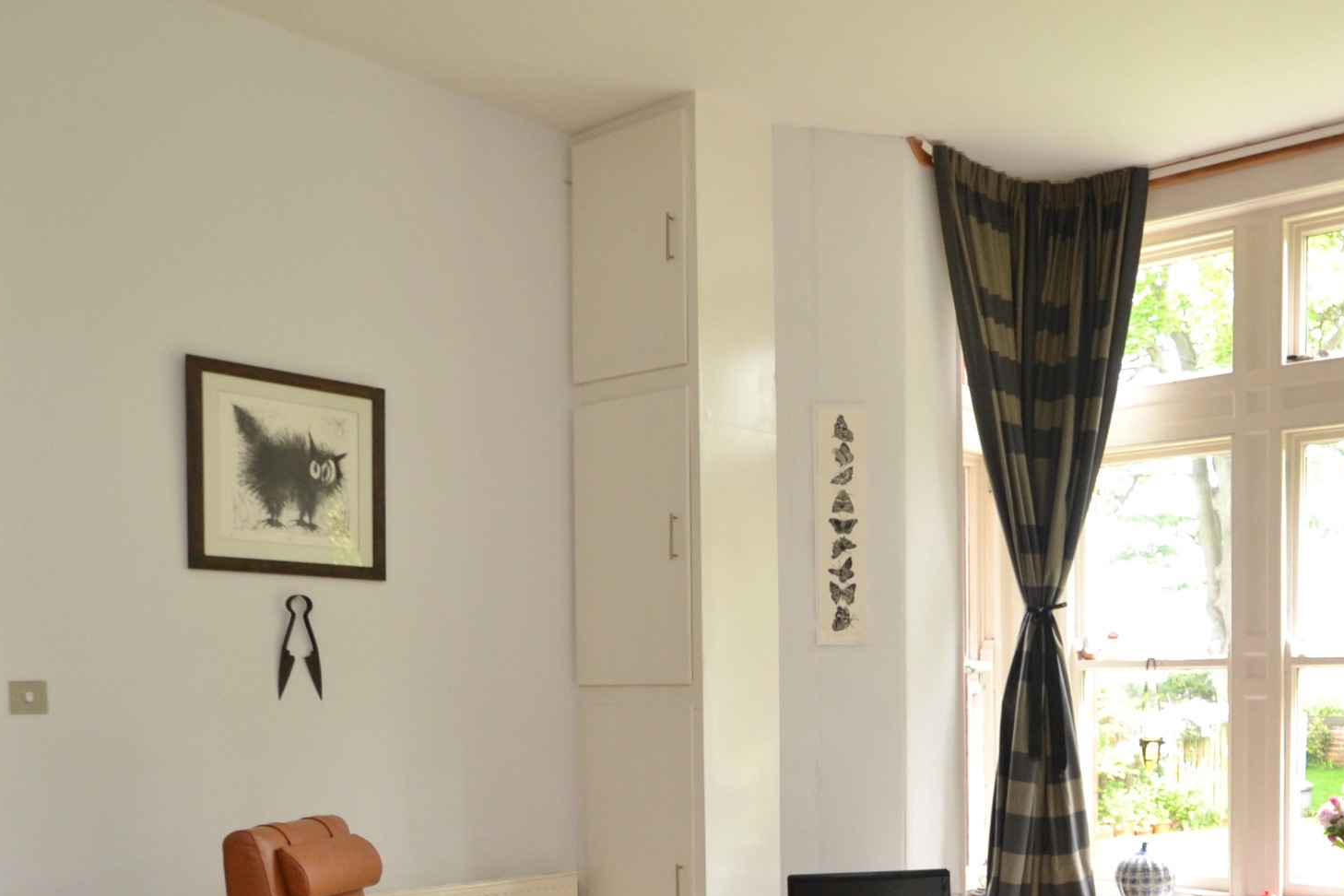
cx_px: 1005
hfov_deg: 51.0
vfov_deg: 35.5
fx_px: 1344
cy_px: 737
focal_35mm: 36
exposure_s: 1/60
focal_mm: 10
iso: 450
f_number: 3.5
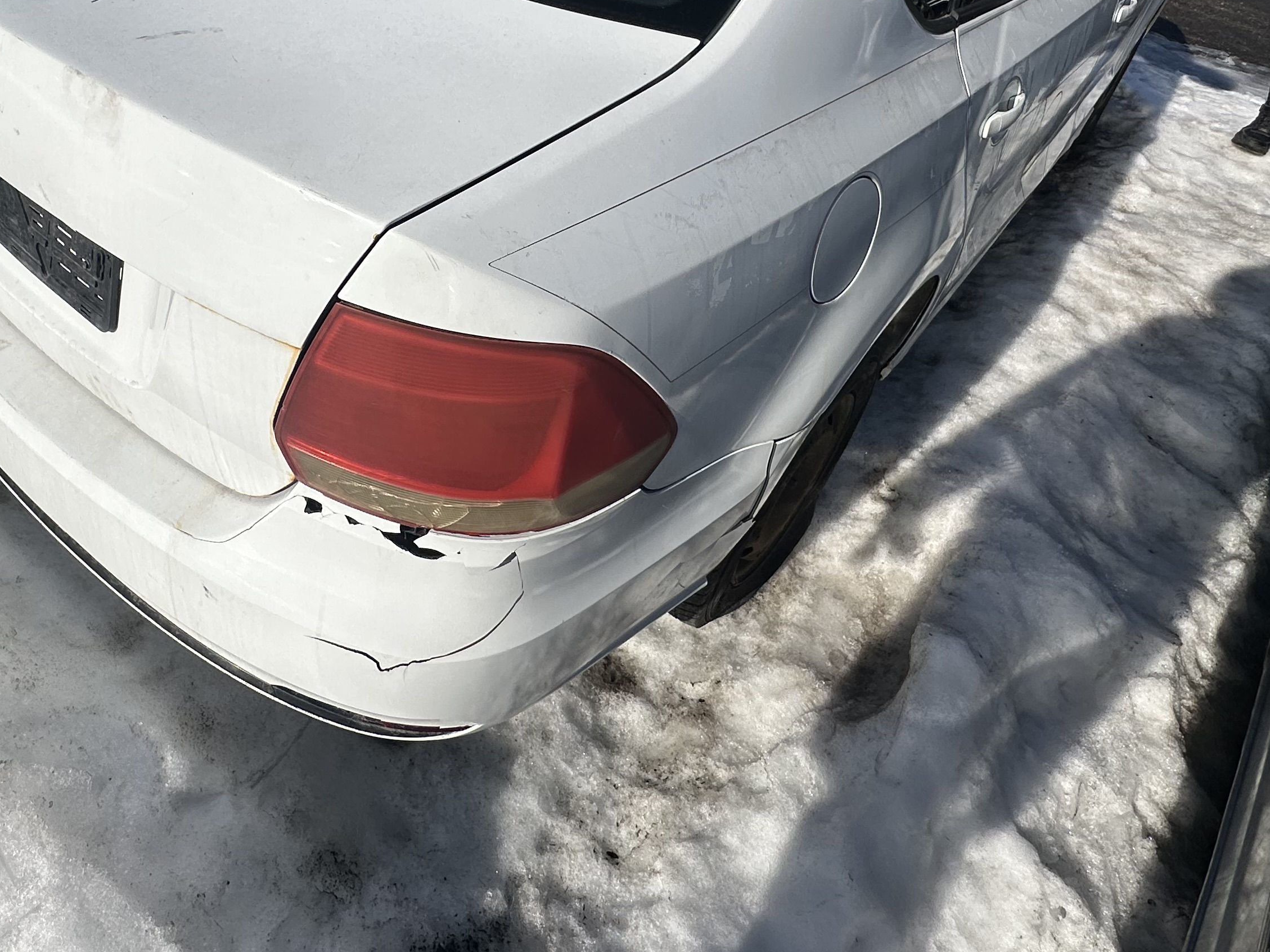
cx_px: 500
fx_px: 917
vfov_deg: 52.5
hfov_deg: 68.6
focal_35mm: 25
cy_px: 240
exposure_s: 1/5814
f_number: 2.2
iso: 50
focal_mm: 2.22
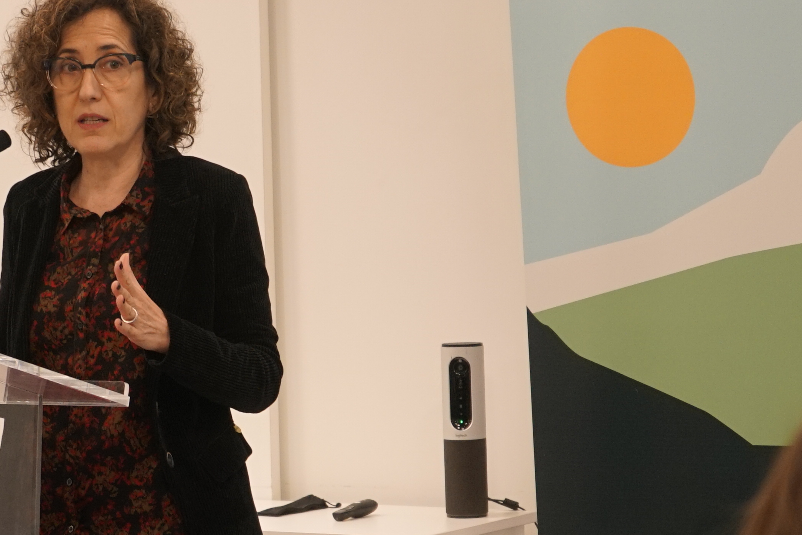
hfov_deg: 14.3
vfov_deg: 9.7
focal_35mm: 142
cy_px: 299
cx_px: 124
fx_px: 3165
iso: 2000
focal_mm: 70
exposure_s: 1/200
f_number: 5.6
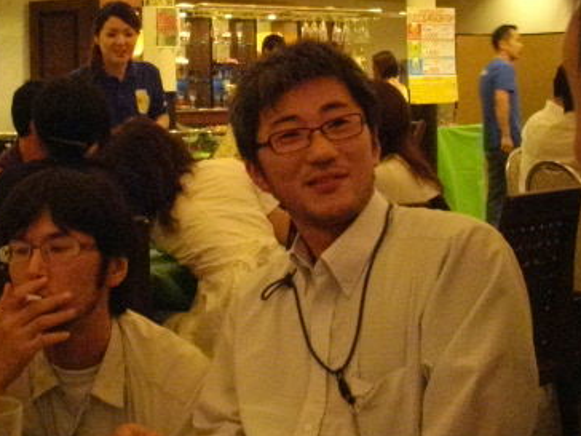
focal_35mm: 65
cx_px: 131
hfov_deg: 29.3
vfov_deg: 22.4
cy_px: 109
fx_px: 1091
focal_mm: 6.2
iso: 800
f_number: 2.8
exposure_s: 1/30
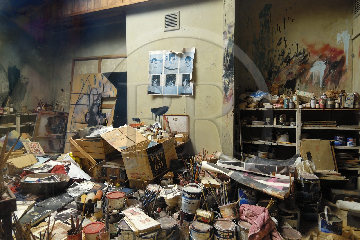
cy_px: 120
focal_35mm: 18
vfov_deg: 67.4
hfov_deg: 90.0
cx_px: 180
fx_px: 180
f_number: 4
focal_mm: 12
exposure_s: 1/2
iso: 100
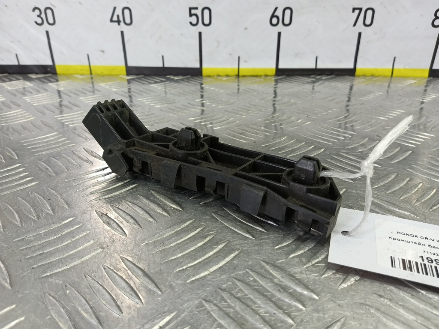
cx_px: 220
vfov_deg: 58.9
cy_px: 164
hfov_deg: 73.9
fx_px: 292
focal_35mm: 23
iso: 134
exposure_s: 1/50
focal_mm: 4.11
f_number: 1.6
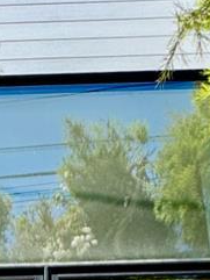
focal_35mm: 87
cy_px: 414
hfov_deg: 16.8
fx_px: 703
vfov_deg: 19.7
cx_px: 37
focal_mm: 2.22
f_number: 2.2
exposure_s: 1/533
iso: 40
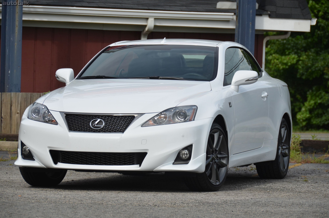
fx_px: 1642
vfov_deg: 7.6
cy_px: 109
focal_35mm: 180
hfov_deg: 11.4
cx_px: 164
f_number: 6.3
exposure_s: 1/1600
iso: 400
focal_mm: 120
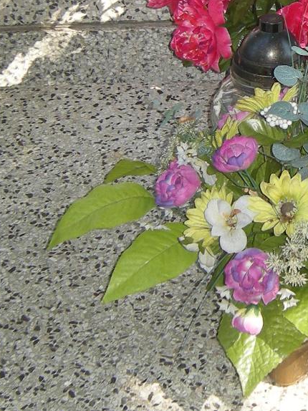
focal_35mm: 105
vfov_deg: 18.4
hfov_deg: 13.8
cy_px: 29
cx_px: 328
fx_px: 1247
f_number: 2.9
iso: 91
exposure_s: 1/205
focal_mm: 5.3
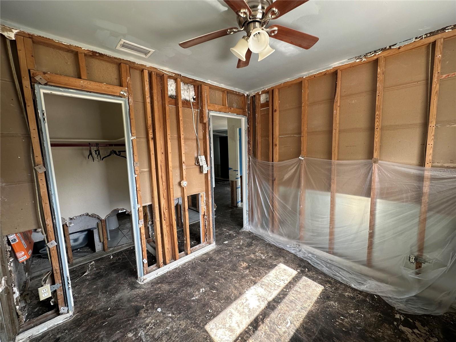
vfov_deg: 85.7
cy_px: 171
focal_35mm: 14
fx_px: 184
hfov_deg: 102.1
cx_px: 228
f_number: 2.2
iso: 80
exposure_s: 1/99
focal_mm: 2.22
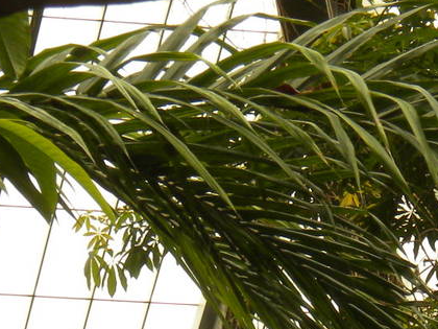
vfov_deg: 4.6
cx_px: 251
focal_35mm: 324
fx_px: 4100
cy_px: 420
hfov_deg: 6.1
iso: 90
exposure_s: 1/118
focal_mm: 15
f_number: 5.1
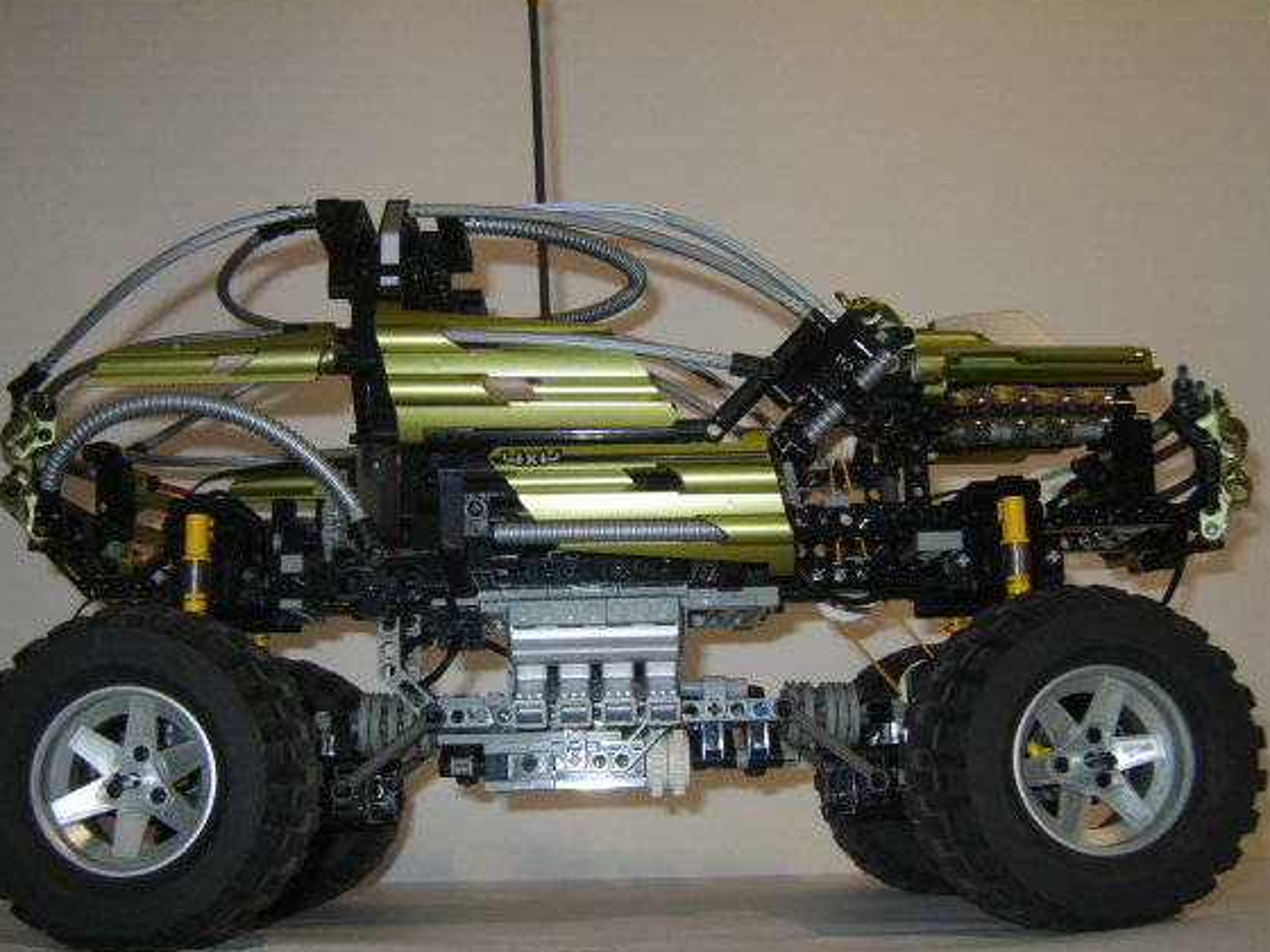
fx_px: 1468
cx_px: 594
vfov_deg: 35.9
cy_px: 528
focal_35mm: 40
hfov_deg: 46.8
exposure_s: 1/30
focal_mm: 7.4
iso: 100
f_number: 2.8
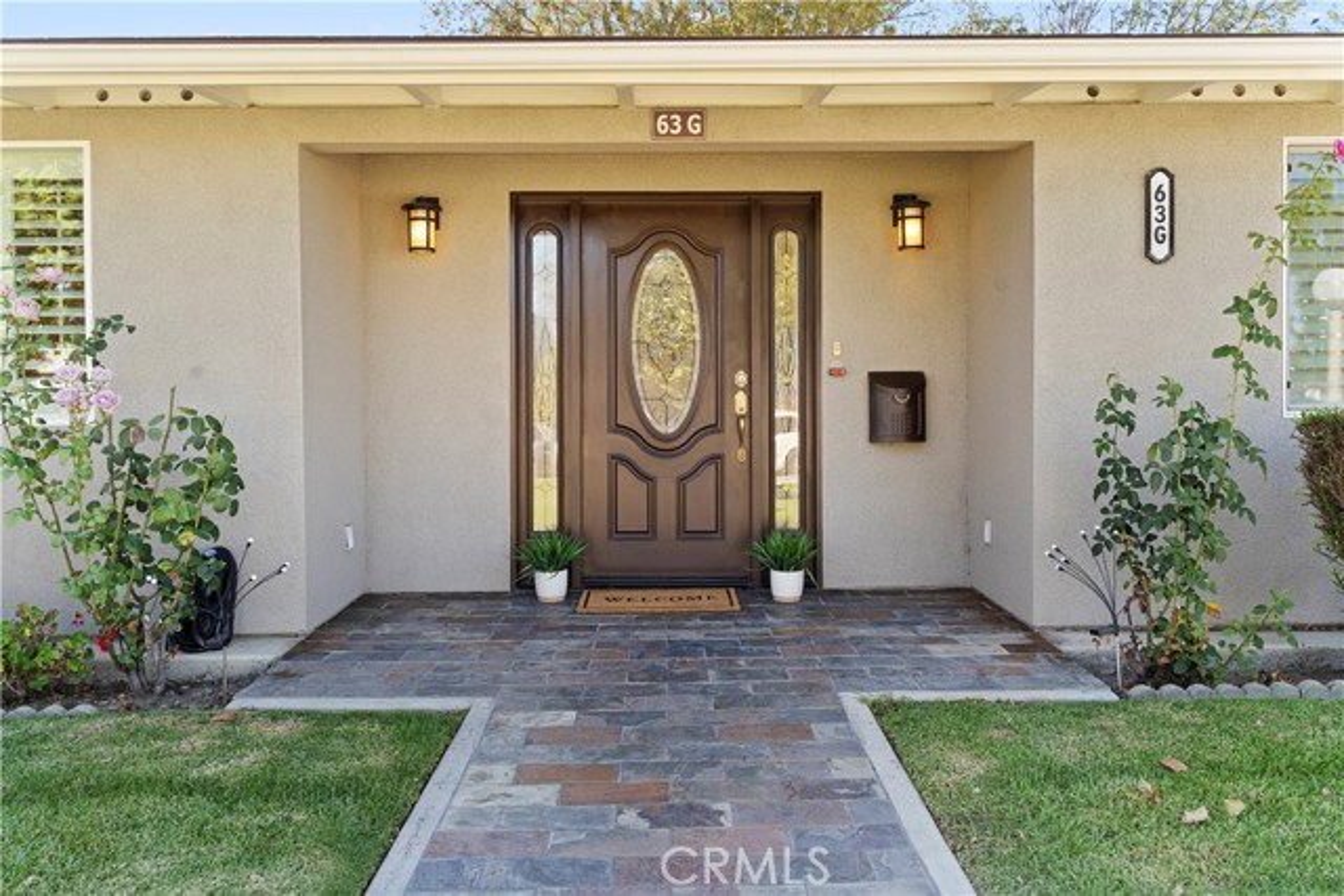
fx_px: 1046
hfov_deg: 65.5
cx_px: 672
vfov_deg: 46.4
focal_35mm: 28
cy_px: 448
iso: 800
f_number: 9
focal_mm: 28
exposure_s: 1/60
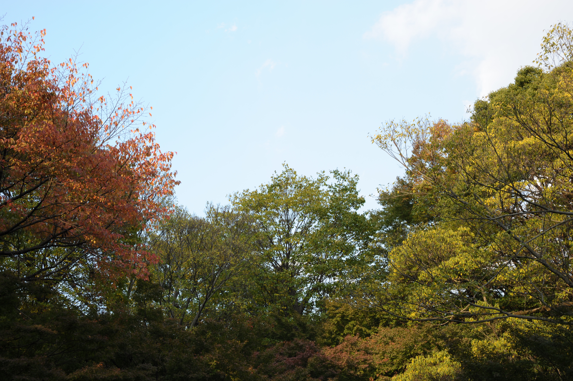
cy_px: 190
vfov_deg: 16.1
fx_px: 1352
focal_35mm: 85
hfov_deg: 23.9
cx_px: 286
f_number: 11
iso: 200
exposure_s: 1/80
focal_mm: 85
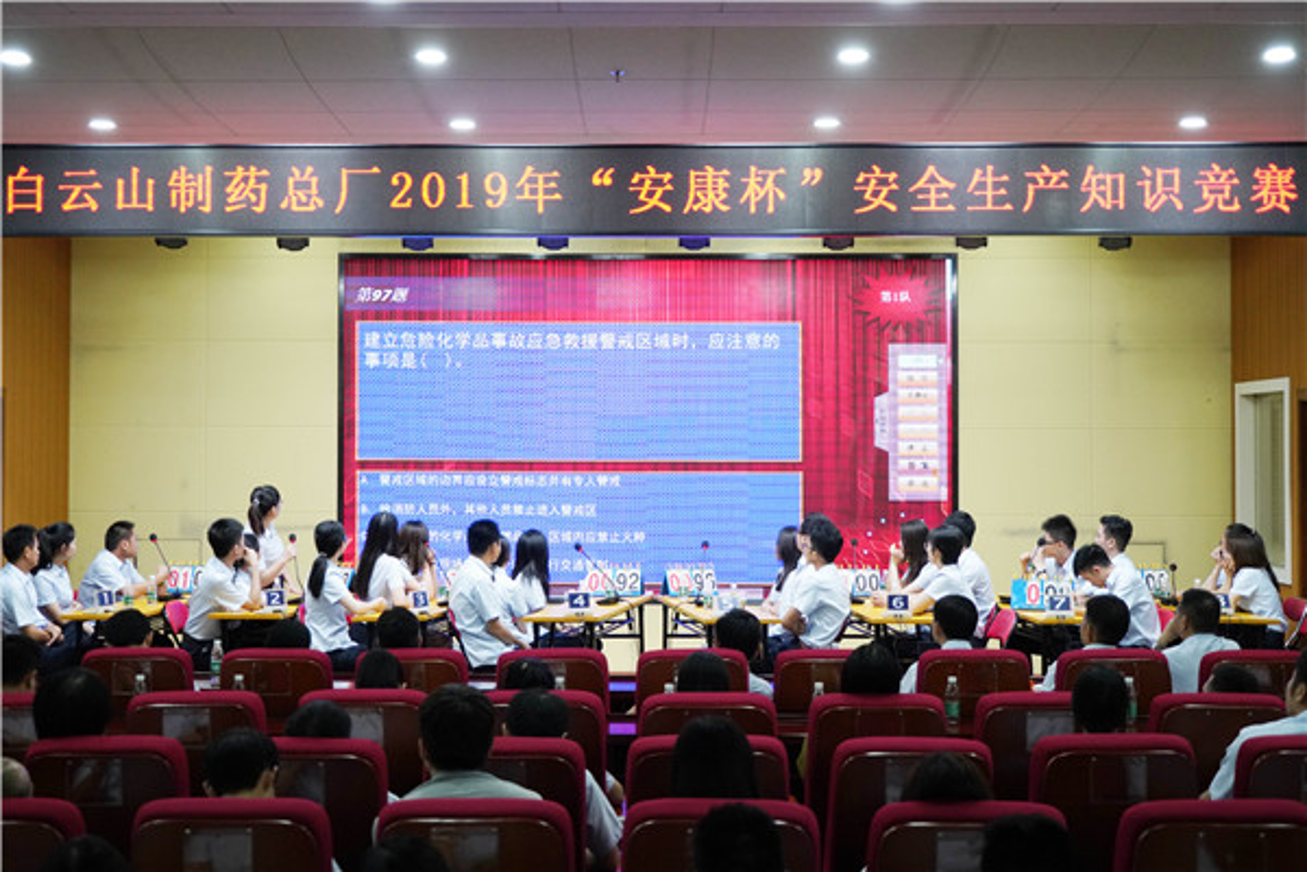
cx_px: 654
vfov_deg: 29.9
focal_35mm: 45
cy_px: 436
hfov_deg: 43.6
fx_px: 1634
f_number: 4.5
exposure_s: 1/160
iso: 3200
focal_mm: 45
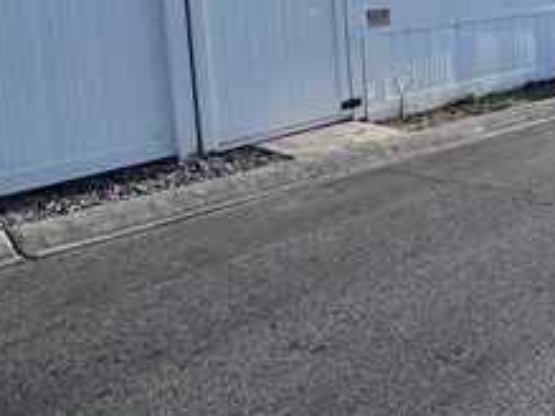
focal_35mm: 41
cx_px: 755
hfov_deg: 32.0
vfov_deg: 32.3
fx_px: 657
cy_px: -3
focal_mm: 2.22
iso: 50
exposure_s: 1/2674
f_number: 2.2
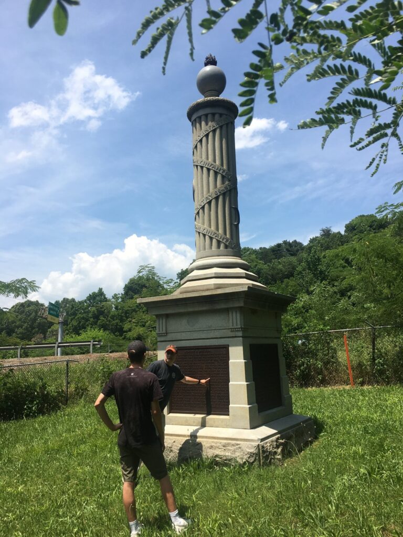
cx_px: 202
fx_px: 450
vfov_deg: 61.7
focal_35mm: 29
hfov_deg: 48.2
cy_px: 268
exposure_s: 1/1508
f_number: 2.2
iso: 25
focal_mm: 4.15
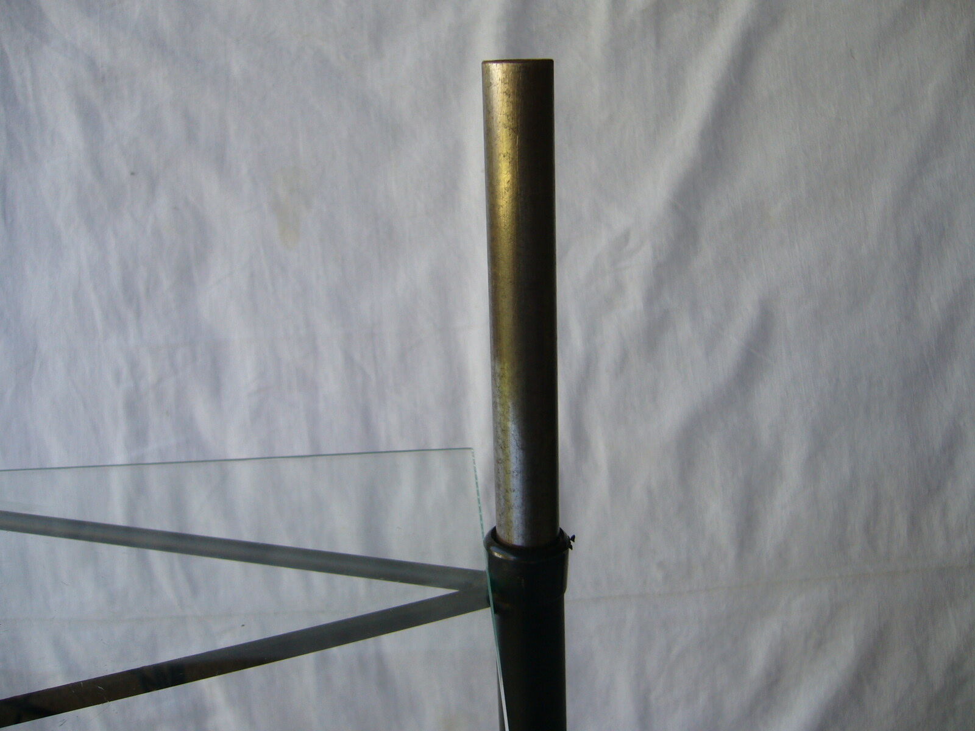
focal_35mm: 35
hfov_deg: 52.6
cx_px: 488
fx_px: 986
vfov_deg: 40.7
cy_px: 366
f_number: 2.8
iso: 80
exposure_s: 1/100
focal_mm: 5.8
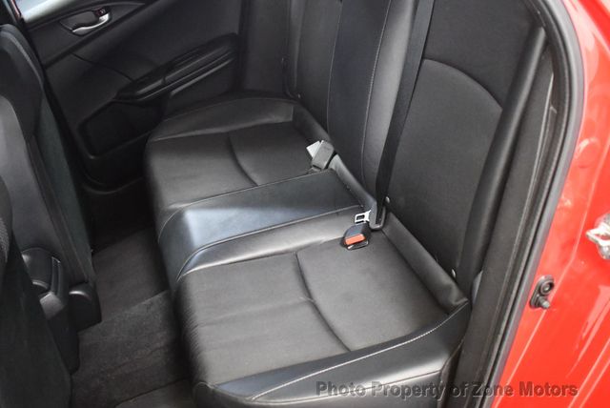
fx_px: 611
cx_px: 305
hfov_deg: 53.1
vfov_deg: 36.9
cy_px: 204
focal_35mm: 36
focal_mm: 18
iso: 5600
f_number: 3.5
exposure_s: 1/60
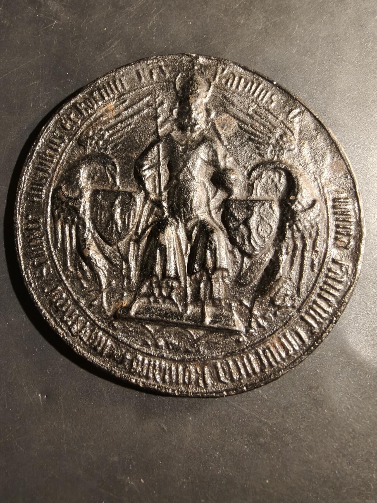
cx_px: 188
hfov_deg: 58.9
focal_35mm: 23
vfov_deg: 73.9
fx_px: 334
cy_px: 252
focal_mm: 2.32
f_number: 2
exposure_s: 1/50
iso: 250
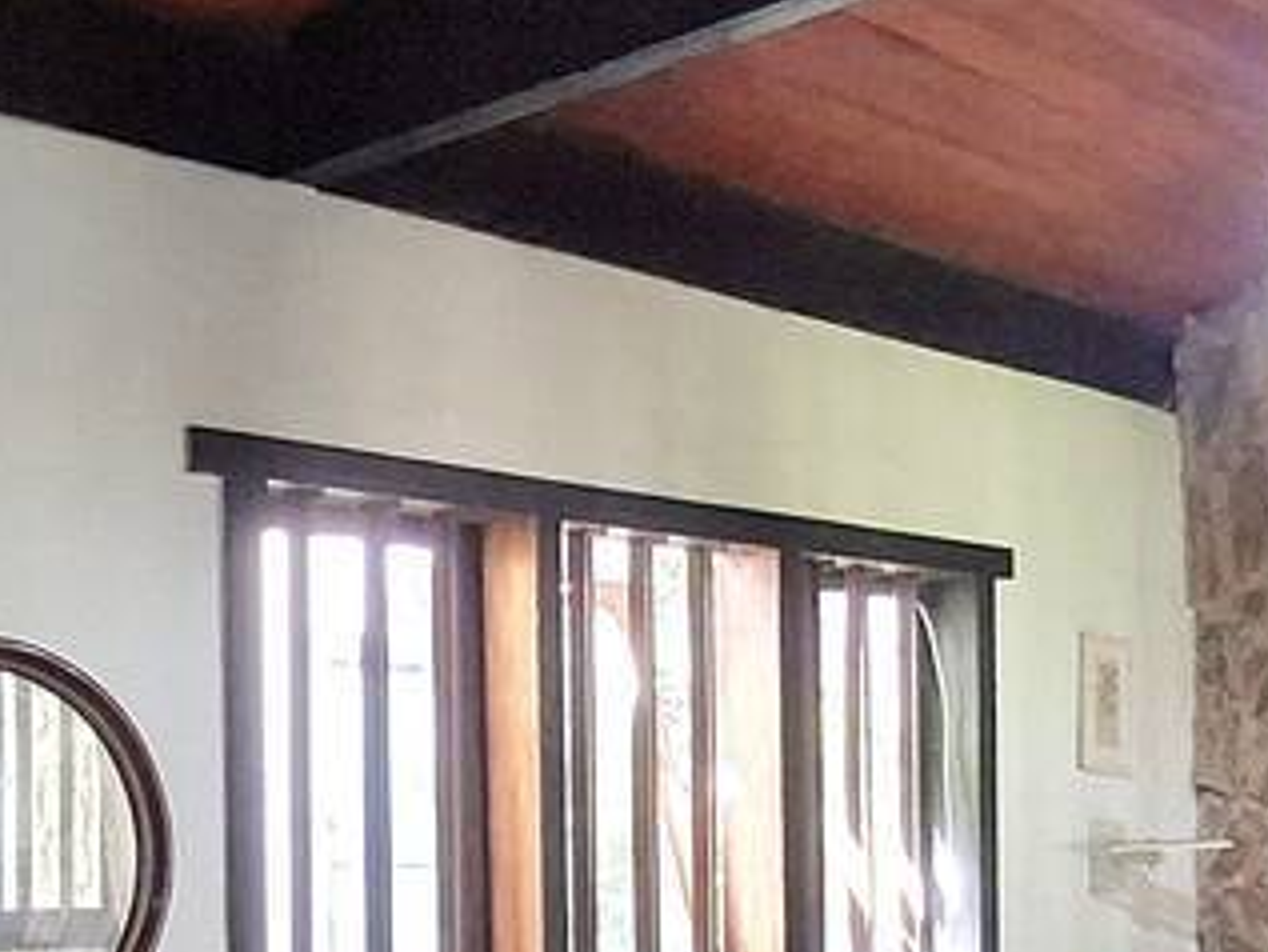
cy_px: 808
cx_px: 684
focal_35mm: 59
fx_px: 2162
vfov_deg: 24.3
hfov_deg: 32.7
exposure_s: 1/24
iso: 320
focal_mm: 1.74
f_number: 2.2
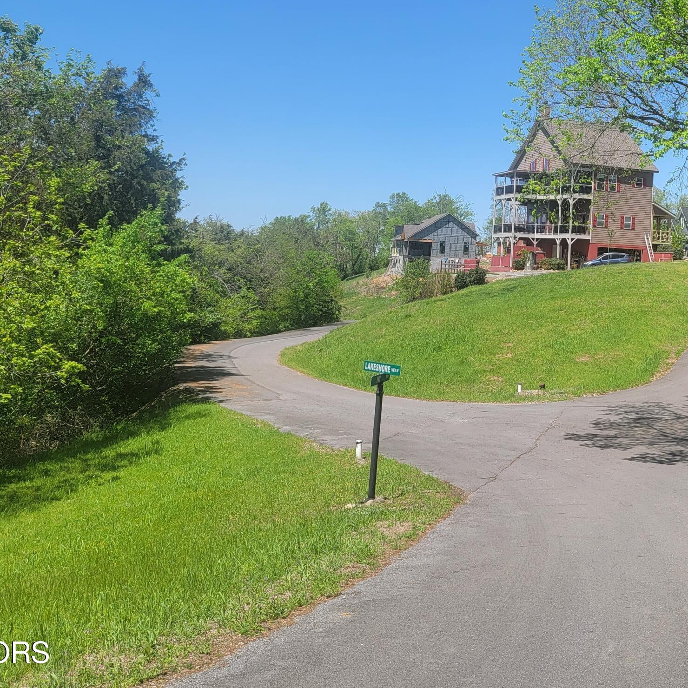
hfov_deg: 38.0
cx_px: 527
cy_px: 178
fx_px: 967
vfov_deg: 38.2
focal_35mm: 43
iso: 16
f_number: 1.8
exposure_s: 1/909
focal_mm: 6.7
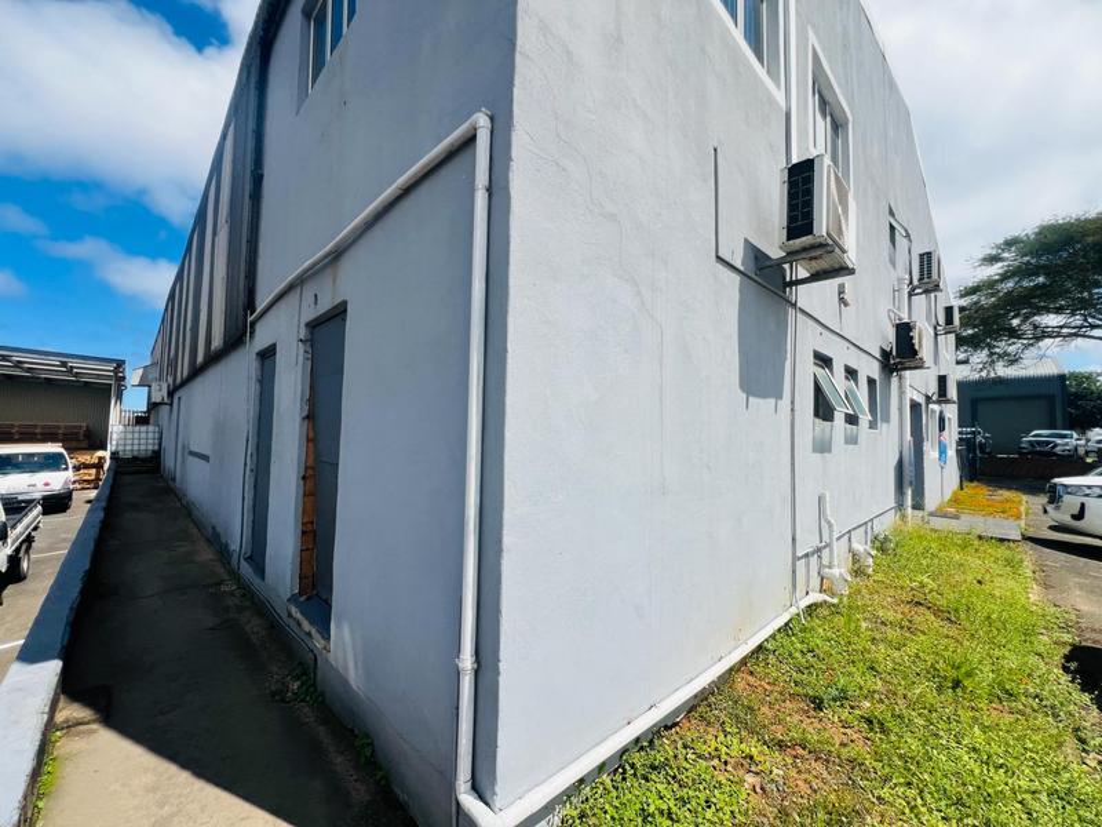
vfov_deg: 89.9
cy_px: 414
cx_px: 551
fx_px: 414
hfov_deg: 106.2
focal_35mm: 13
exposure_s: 1/2320
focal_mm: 1.57
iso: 32
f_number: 1.8
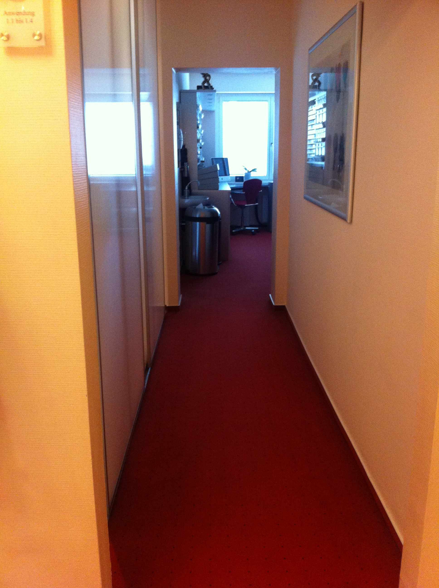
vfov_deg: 52.7
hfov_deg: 40.6
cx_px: 220
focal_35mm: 35
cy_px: 294
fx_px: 593
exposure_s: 1/15
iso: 320
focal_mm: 3.85
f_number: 2.8
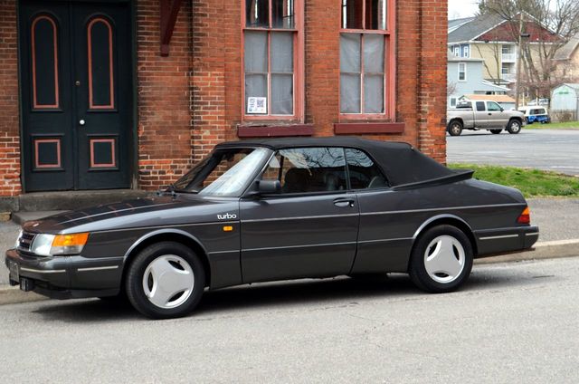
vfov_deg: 19.6
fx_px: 1108
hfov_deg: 29.3
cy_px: 192
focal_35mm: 69
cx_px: 290
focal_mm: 46
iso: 200
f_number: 8
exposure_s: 1/250
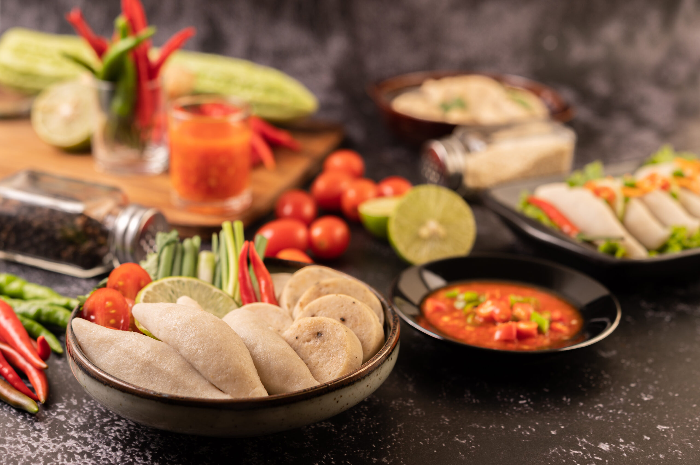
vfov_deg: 22.6
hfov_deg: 33.4
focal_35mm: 60
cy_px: 232
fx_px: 1166
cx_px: 350
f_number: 5.6
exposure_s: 1/125
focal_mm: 60
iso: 100
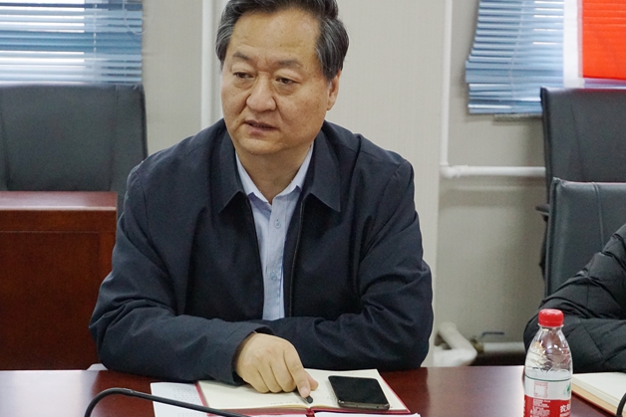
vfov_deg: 14.0
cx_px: 300
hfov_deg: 20.8
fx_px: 1704
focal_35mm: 98
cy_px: 177
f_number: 5.6
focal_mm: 50
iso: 3200
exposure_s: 1/125
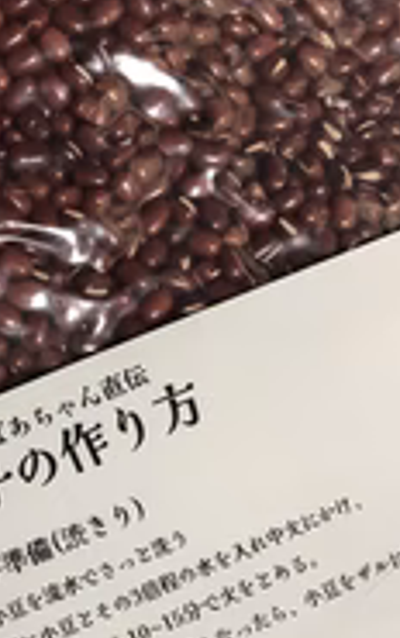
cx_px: -41
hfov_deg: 19.5
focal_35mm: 64
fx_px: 1114
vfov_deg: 31.8
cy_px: 393
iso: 50
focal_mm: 3.99
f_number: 1.8
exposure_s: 1/17
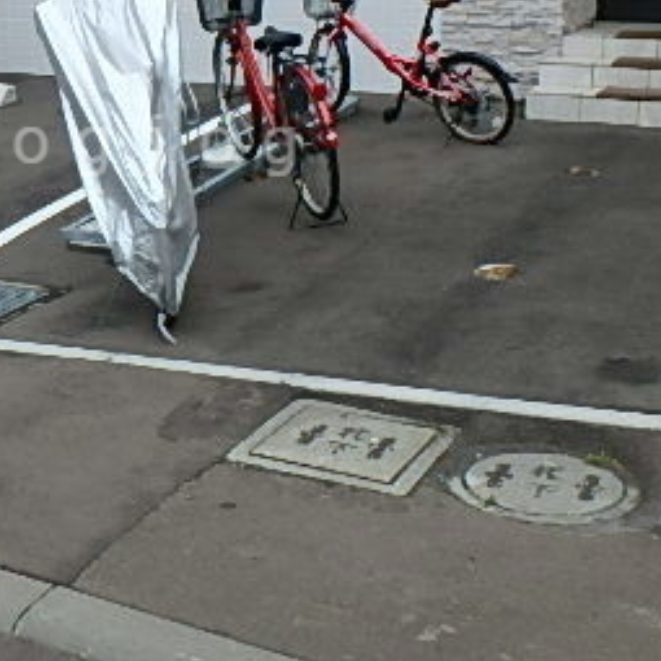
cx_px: 132
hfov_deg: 27.2
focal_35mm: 62
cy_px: 145
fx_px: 1339
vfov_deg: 27.2
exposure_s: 1/400
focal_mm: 5
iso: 125
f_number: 4.4
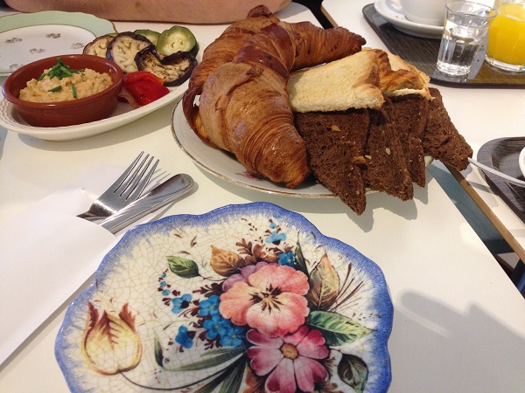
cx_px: 262
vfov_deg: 42.9
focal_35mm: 33
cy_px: 196
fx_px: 500
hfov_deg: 55.4
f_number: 2.4
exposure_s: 1/20
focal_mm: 4.12
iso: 160
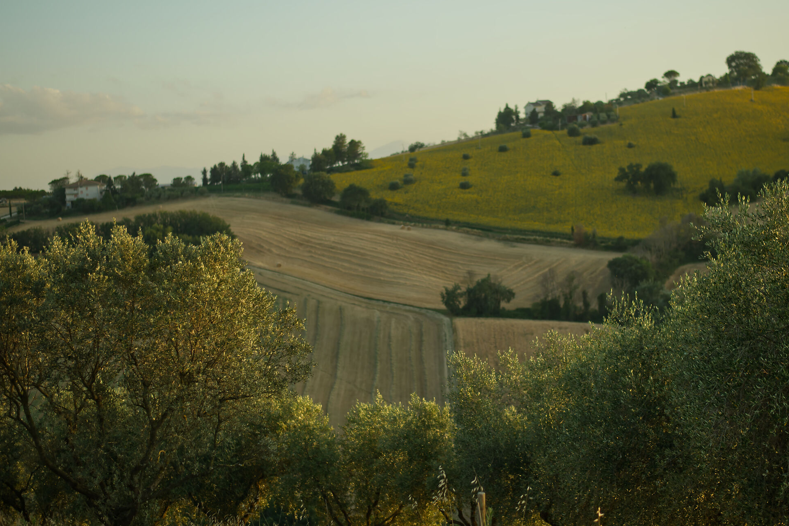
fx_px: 1359
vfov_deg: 21.9
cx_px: 448
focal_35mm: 62
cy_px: 221
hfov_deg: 32.3
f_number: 2
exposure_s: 1/1000
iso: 200
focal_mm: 50
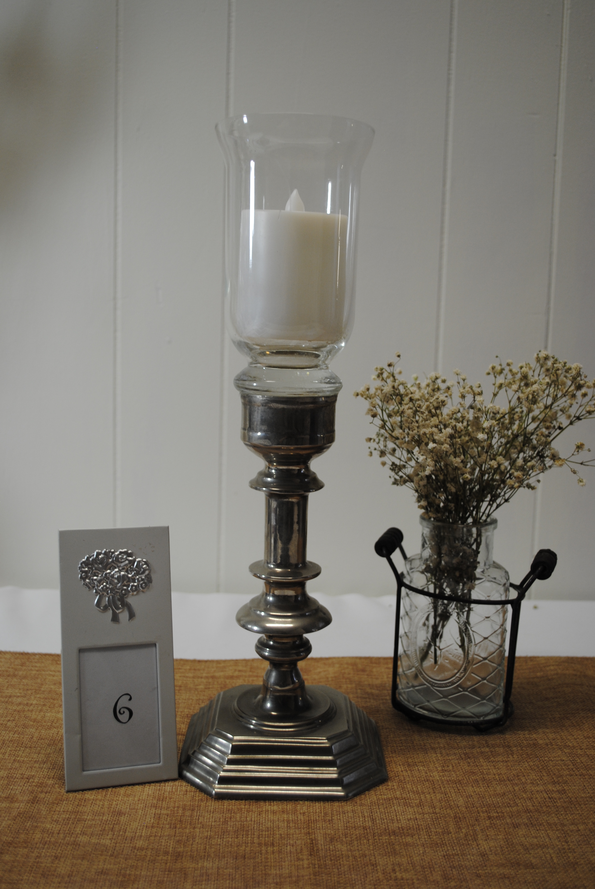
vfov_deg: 53.1
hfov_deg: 37.0
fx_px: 890
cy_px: 444
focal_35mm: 36
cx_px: 298
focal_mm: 24
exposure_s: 1/40
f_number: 4
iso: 200
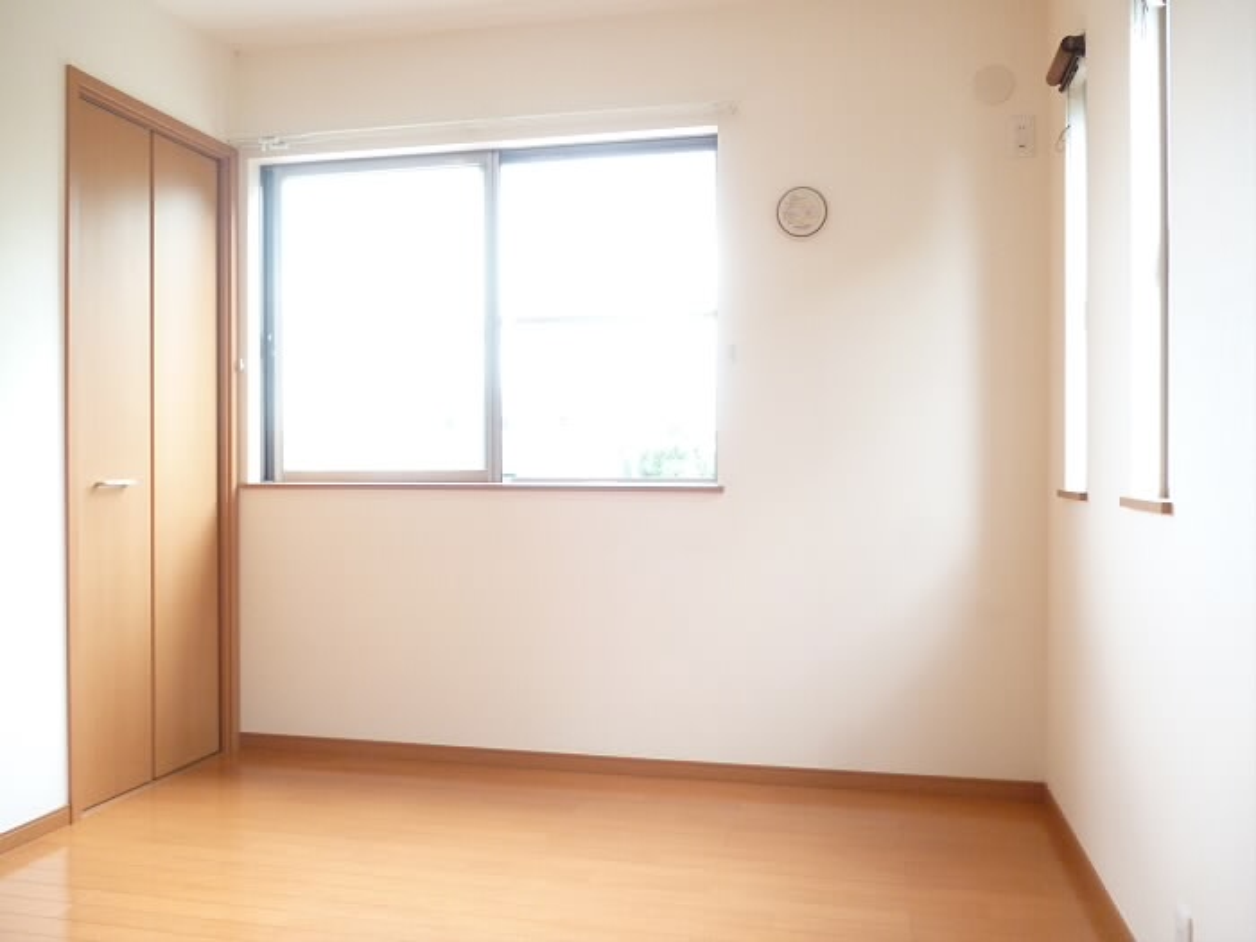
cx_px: 628
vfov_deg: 49.7
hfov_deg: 63.4
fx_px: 1016
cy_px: 471
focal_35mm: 28
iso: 400
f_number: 3.1
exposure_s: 1/50
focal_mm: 5
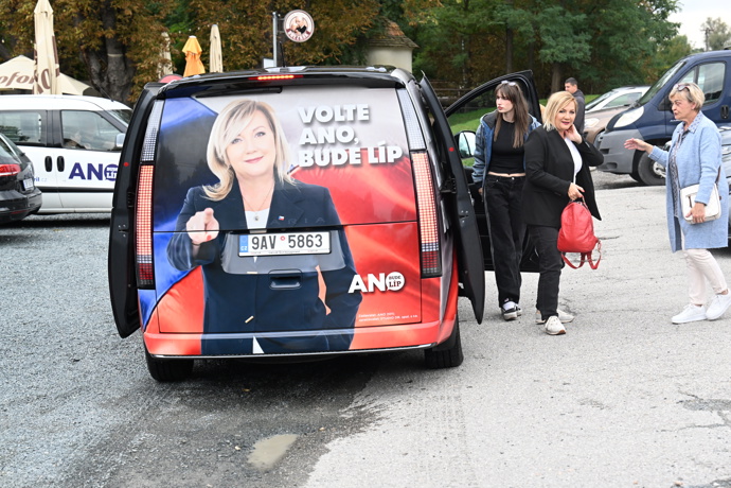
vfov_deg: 19.5
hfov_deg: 28.8
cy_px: 244
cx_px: 366
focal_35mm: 70
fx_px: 1421
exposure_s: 1/1600
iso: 2000
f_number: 5.6
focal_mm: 70
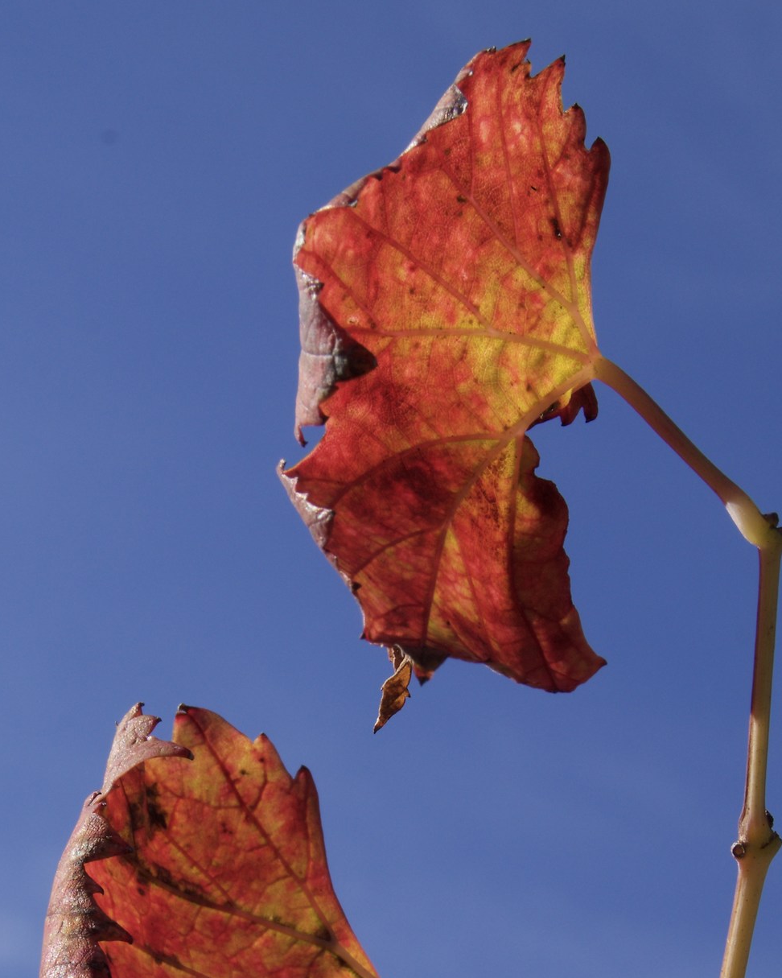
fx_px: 4021
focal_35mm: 139
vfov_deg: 13.8
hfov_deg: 11.1
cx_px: 330
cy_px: 792
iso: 100
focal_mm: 50
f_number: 20
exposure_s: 1/60
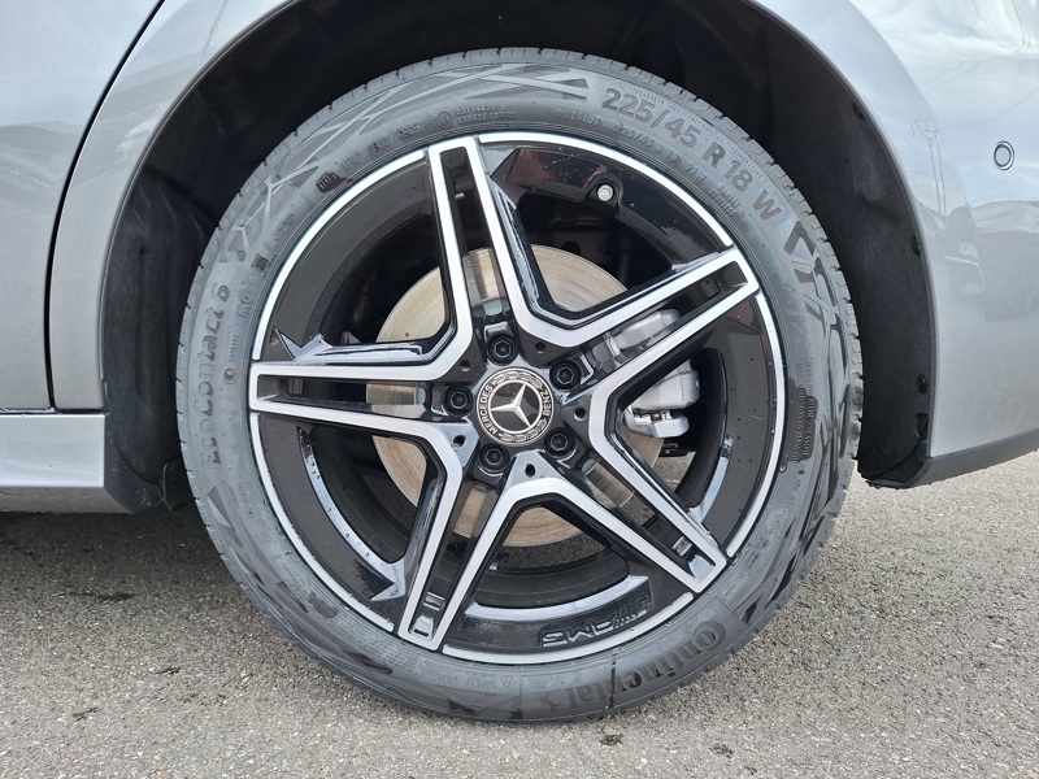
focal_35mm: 23
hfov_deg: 73.9
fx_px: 690
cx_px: 520
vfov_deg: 58.9
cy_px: 390
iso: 40
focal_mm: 5.54
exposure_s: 1/348
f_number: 1.8
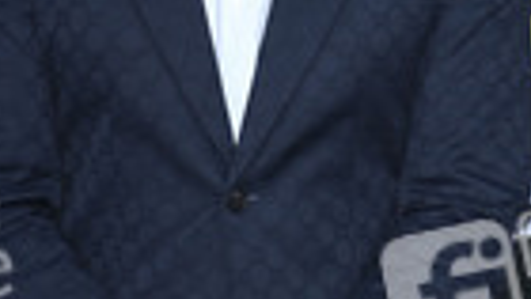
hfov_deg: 7.2
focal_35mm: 299
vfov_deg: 4.1
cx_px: 231
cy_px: 87
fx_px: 4213
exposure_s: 1/250
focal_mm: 100
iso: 800
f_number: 5.6
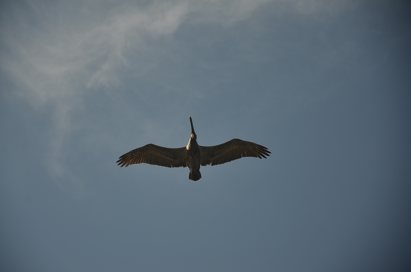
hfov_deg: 13.1
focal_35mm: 158
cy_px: 136
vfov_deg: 8.7
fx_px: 1794
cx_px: 206
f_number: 5.6
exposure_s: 1/800
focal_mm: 105
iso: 100
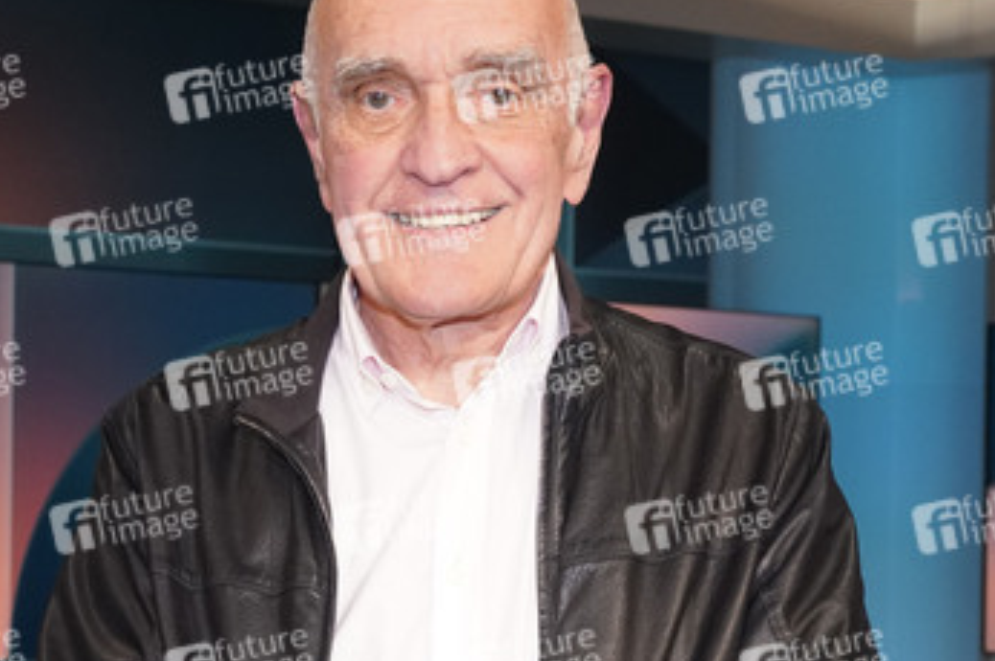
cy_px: 305
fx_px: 1187
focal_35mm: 43
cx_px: 450
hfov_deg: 45.4
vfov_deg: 31.1
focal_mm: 33
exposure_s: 1/160
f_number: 5
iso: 2000
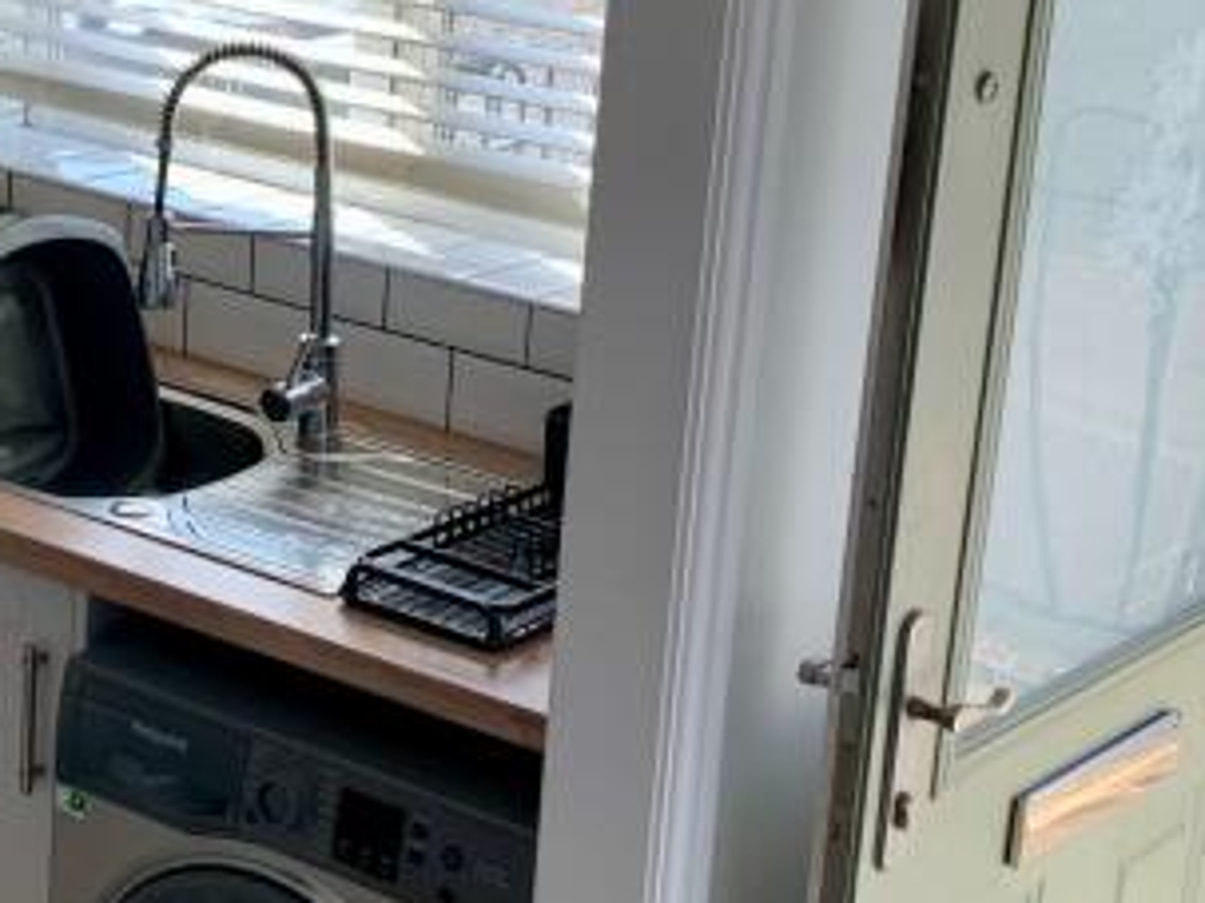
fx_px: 3062
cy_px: 410
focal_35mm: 88
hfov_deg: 21.9
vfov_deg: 16.8
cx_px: 191
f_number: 1.8
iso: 25
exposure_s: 1/175
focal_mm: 4.25
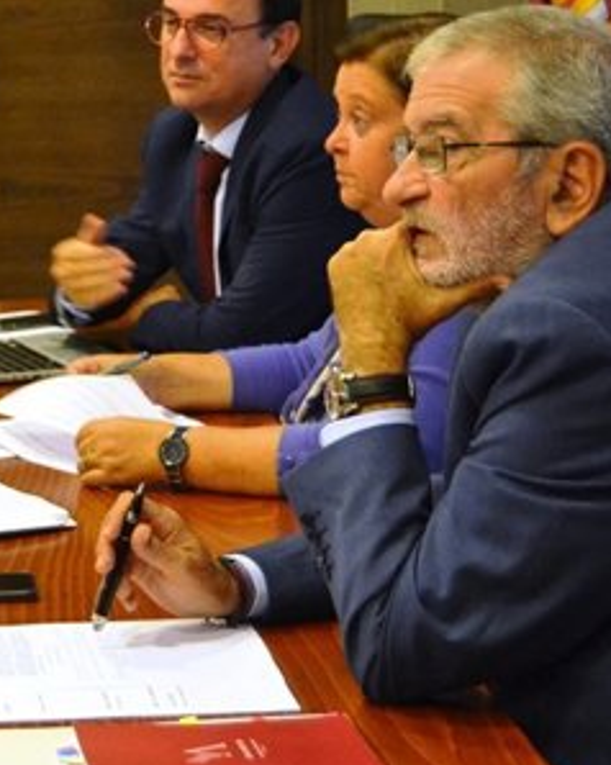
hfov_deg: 12.0
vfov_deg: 15.5
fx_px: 2806
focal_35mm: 124
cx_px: -208
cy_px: 259
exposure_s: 1/60
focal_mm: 38
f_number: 4.8
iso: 1400
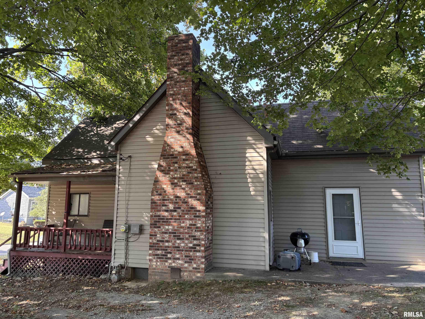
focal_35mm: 26
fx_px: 319
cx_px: 212
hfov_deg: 67.3
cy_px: 160
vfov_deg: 53.1
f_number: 1.6
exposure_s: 1/160
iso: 64
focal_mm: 5.96
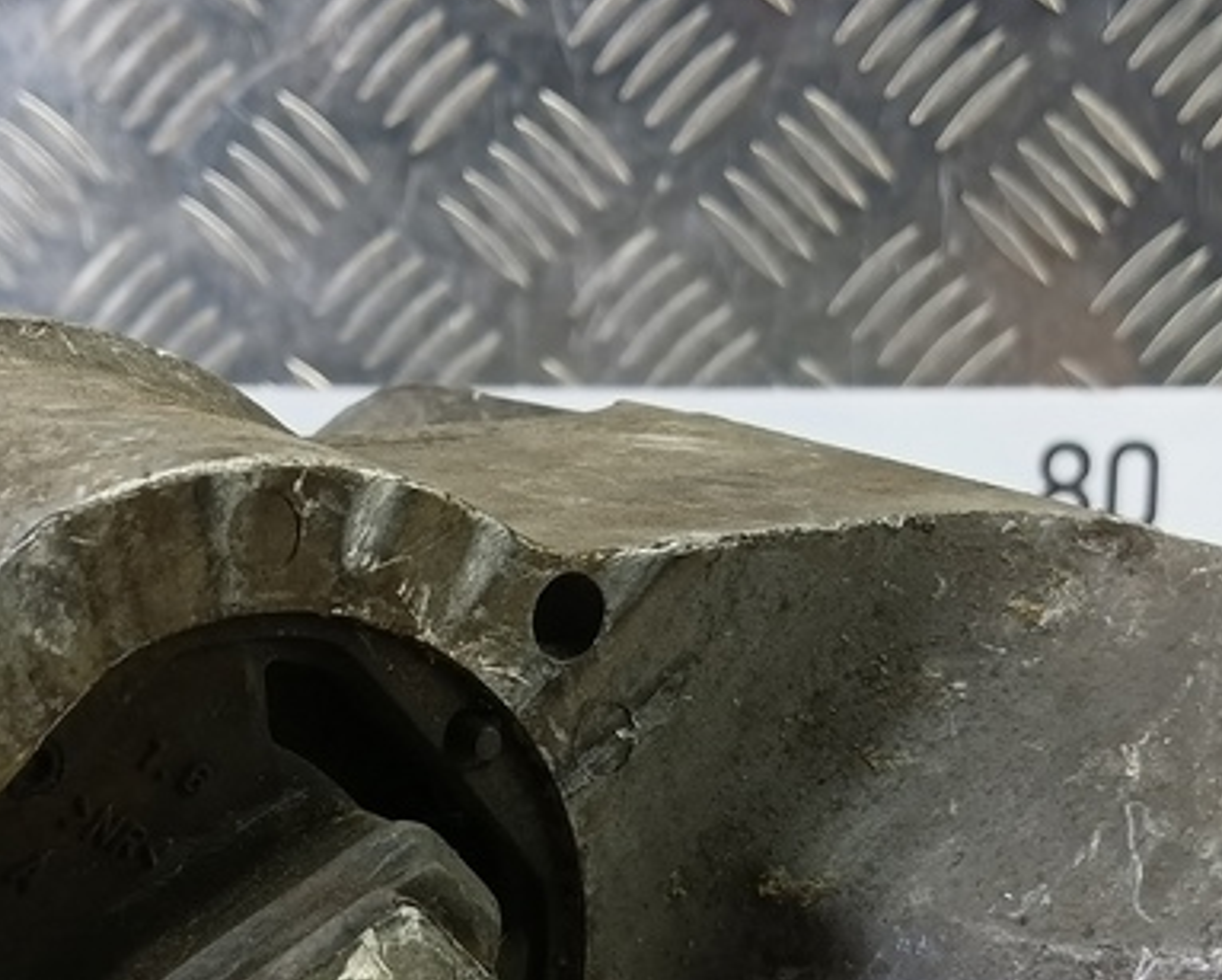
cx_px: 587
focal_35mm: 60
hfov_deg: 31.4
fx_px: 2172
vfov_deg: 24.2
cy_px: 1002
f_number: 1.6
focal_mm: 4.11
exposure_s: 1/50
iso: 187
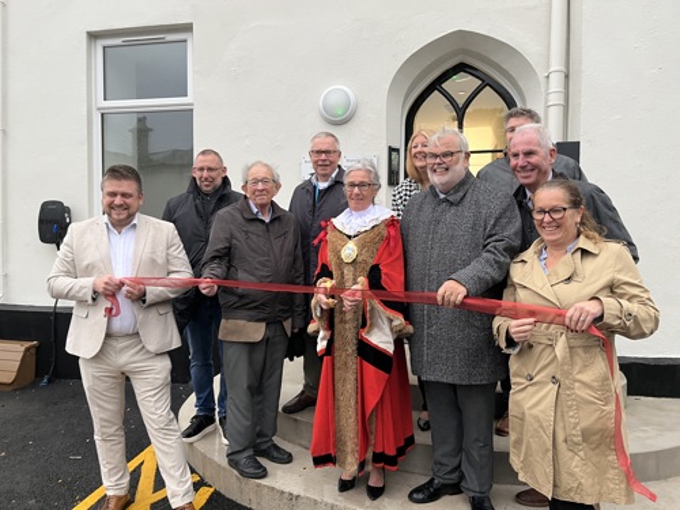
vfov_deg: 53.1
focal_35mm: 26
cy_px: 255
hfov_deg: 67.3
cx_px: 340
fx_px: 511
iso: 125
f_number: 1.6
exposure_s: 1/50
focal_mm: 5.1
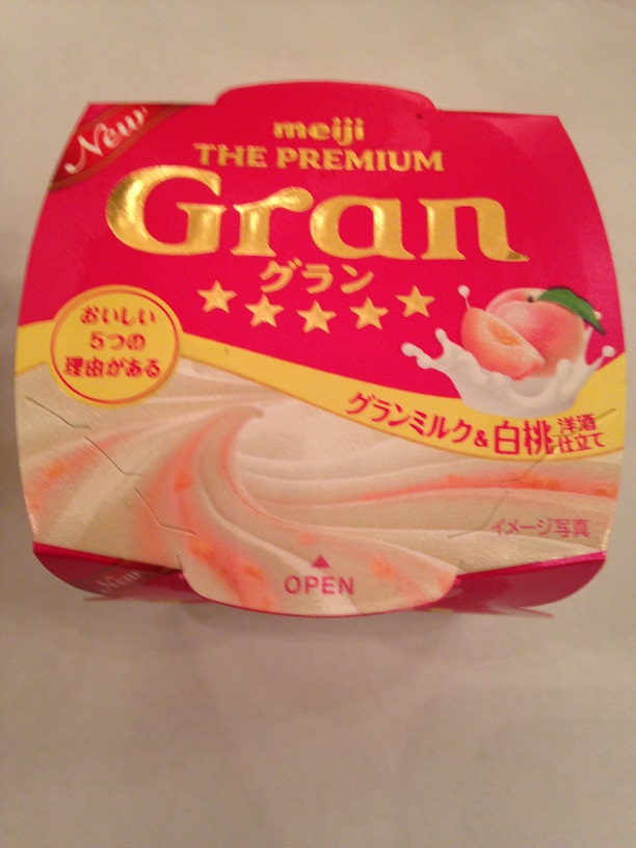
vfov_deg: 55.4
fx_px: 808
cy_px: 424
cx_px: 318
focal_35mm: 33
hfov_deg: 42.9
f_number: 2.4
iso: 100
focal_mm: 4.12
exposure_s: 1/20
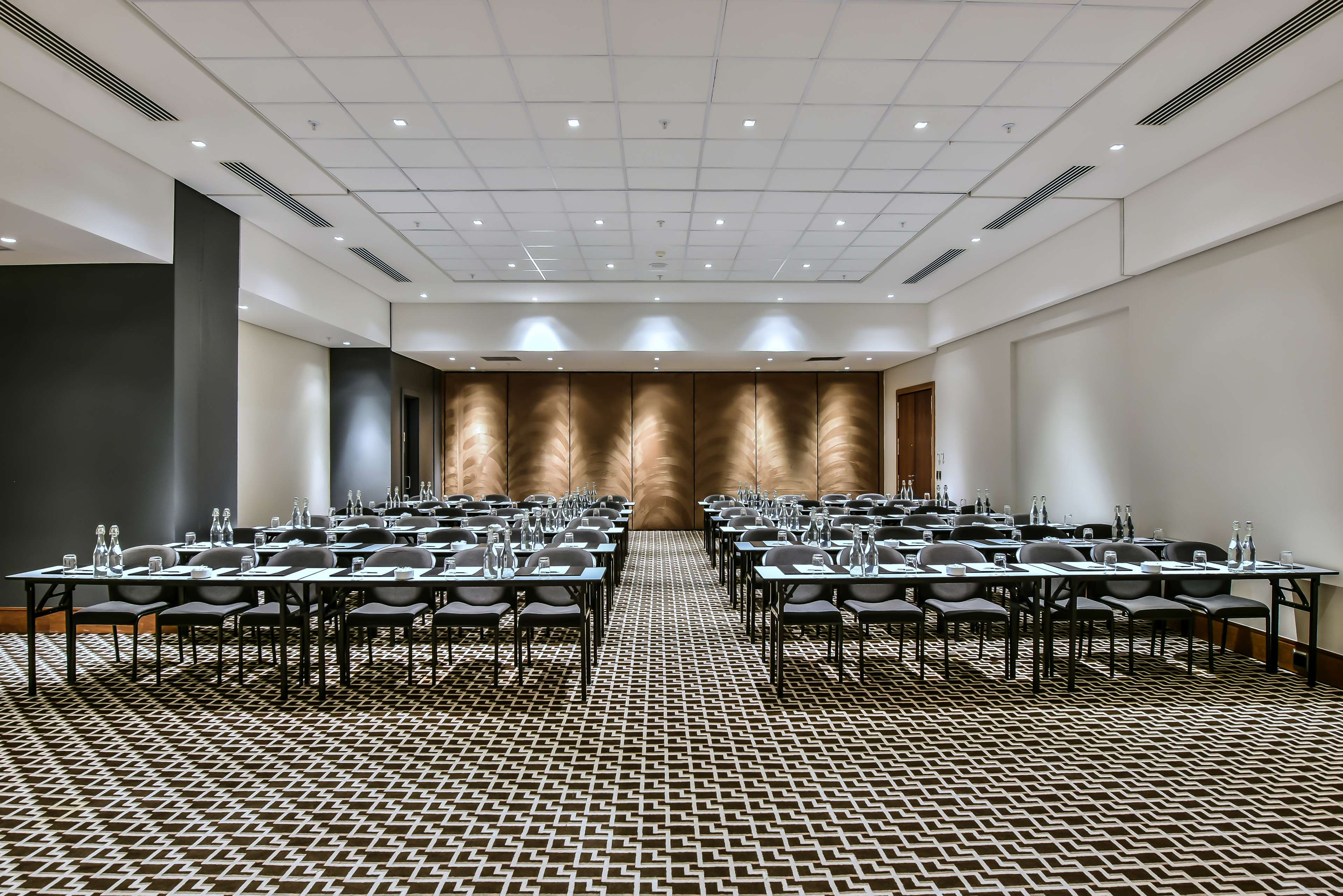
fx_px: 746
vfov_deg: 62.0
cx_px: 672
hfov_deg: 84.0
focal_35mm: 20
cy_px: 448
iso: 200
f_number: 9
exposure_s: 1.3
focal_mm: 20
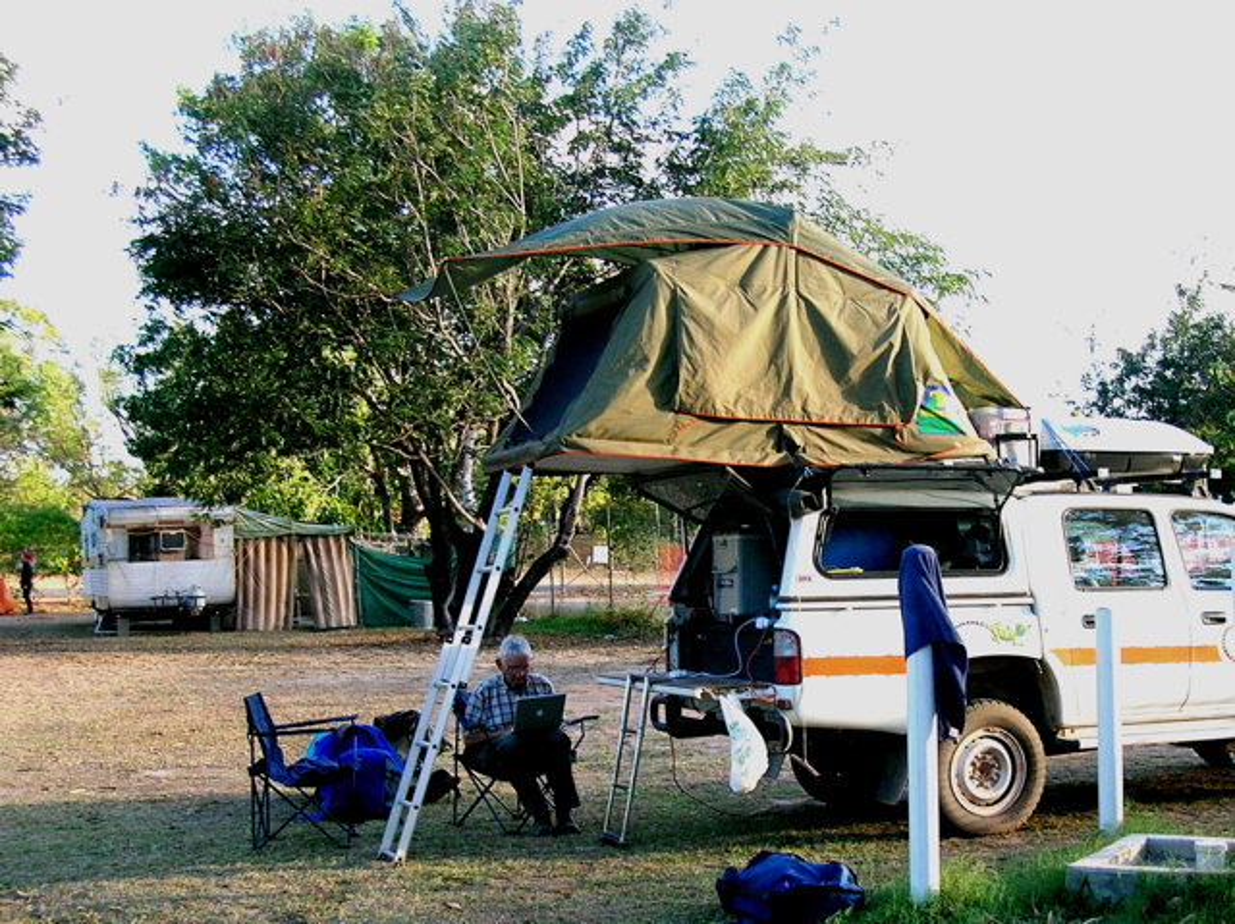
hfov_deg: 51.4
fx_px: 1283
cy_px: 462
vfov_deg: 39.6
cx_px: 618
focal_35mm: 36
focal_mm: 6
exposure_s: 1/103
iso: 50
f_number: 2.7
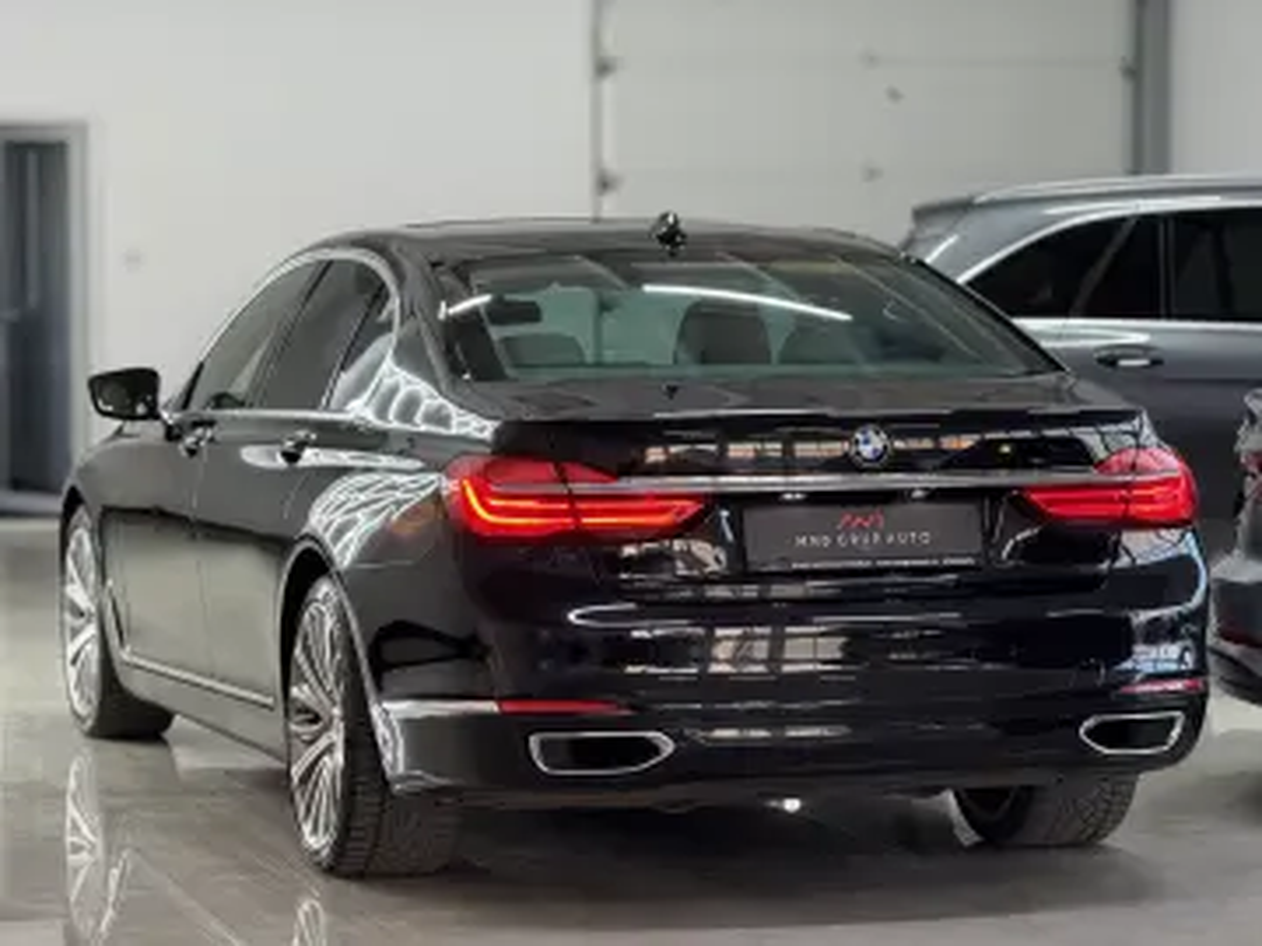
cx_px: 631
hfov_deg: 16.4
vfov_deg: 12.3
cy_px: 473
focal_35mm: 120
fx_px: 4375
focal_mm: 15.66
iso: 250
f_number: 2.8
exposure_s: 1/74
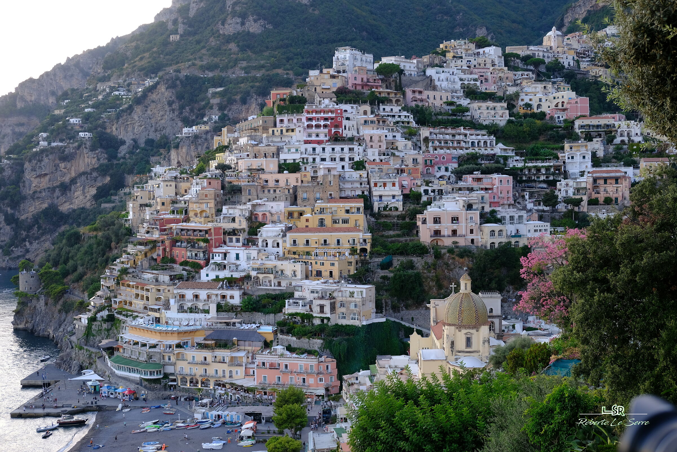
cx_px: 338
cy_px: 226
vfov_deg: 31.2
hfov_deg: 45.4
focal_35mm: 43
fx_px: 809
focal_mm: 28.9
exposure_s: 1/125
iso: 320
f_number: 4
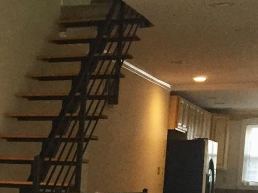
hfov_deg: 16.6
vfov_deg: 13.3
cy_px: 251
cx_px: -135
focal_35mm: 107
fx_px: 797
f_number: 2.2
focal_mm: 4.15
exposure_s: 1/30
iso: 125
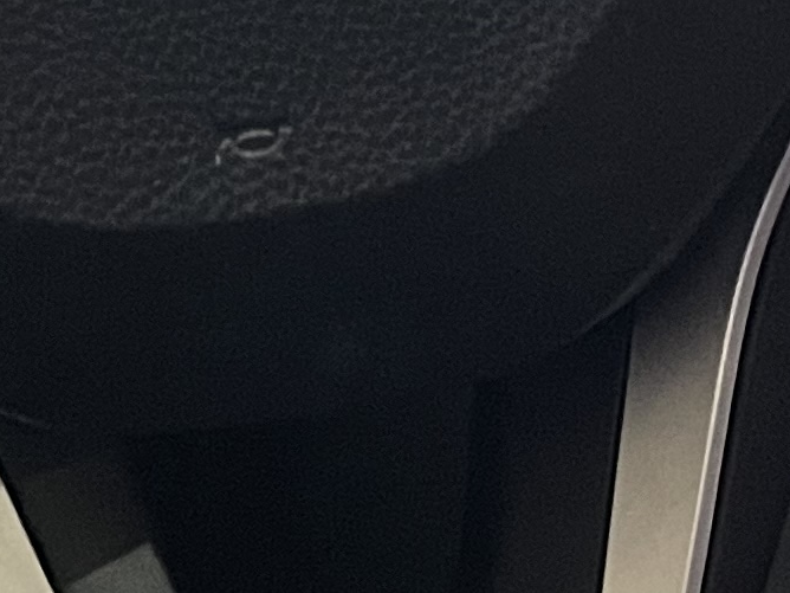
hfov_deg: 13.0
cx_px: 83
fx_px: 3446
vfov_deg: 9.2
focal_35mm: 151
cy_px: -626
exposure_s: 1/25
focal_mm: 5.1
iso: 1000
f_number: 1.6
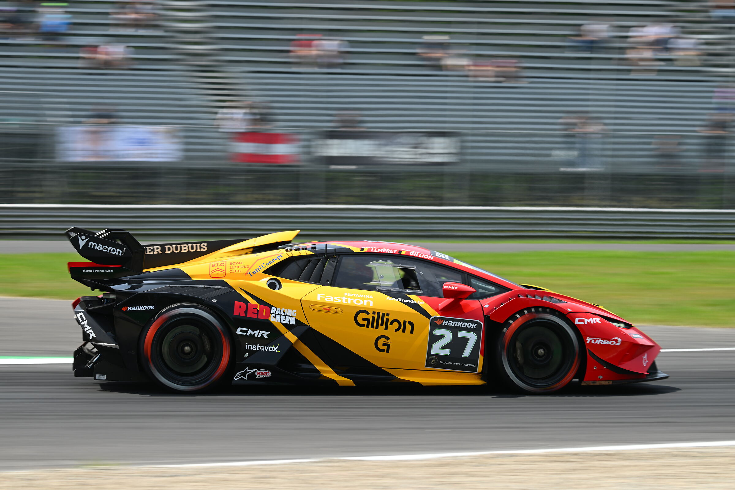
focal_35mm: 145
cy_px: 245
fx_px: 2960
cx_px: 368
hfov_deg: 14.2
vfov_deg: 9.5
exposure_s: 1/100
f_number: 10
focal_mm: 145
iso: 64
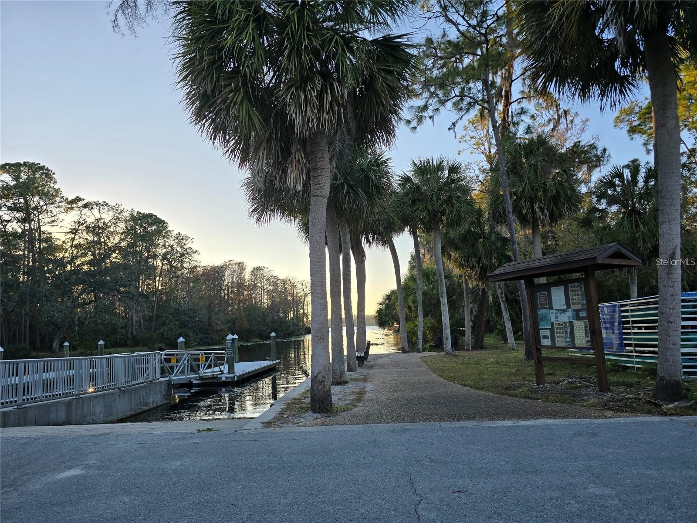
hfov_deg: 73.9
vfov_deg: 58.9
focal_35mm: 23
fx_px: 463
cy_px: 262
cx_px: 348
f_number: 1.7
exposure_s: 1/363
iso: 12
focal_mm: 6.3
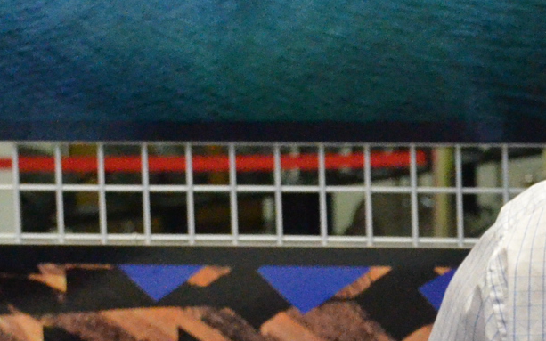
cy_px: 217
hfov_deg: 10.9
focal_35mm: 184
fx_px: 2738
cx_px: 849
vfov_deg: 7.1
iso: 5000
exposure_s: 1/200
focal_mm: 30
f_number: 7.1
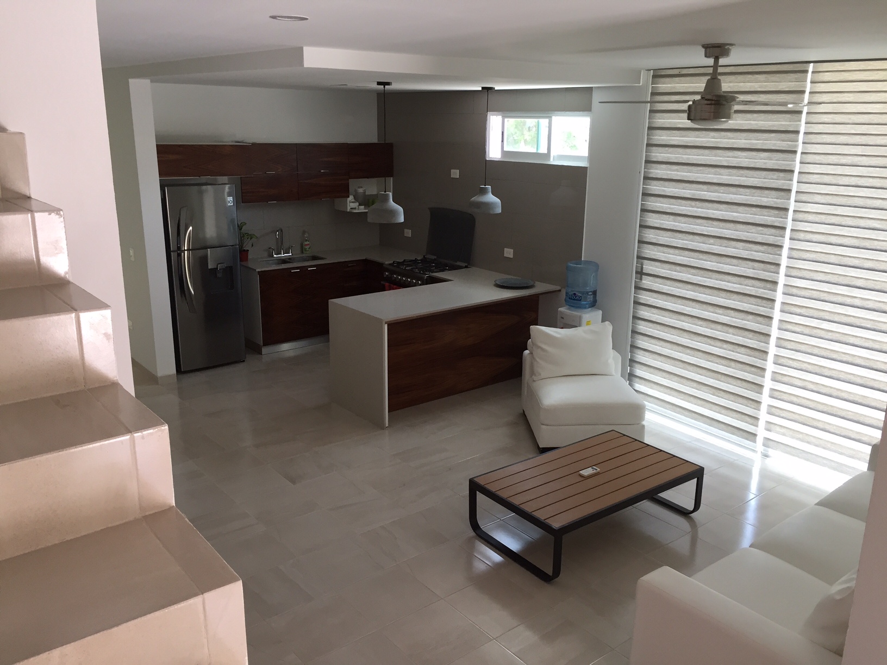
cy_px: 332
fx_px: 743
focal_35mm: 29
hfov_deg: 61.7
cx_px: 444
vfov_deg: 48.2
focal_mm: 4.15
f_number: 2.2
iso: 32
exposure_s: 1/40
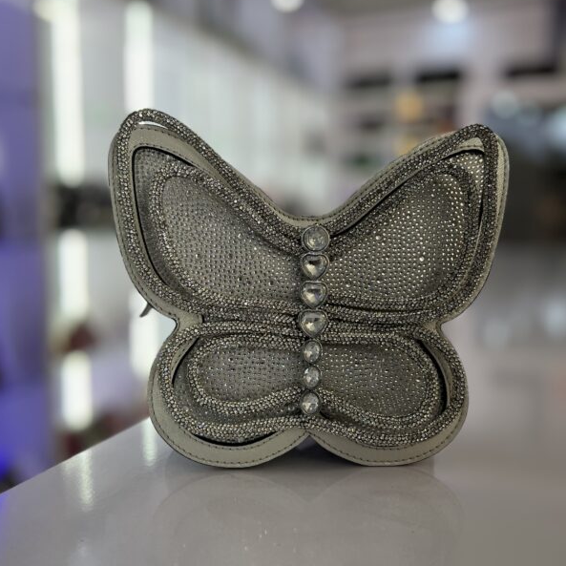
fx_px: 573
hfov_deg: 52.5
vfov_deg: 52.5
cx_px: 281
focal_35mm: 31
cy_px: 276
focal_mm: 5.7
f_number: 1.5
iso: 50
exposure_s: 1/100
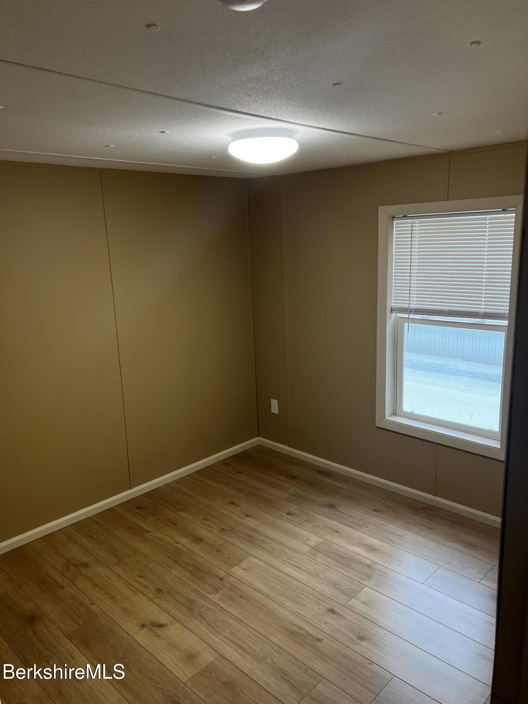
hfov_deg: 53.1
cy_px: 352
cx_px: 264
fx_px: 529
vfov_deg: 67.3
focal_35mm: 26
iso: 100
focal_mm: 5.7
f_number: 1.5
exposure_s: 1/120
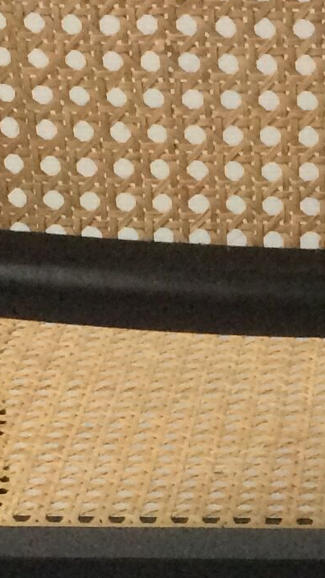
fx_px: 2252
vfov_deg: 14.5
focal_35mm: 147
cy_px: 519
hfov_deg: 8.1
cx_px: 434
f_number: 2.2
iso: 320
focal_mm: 4.15
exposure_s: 1/33
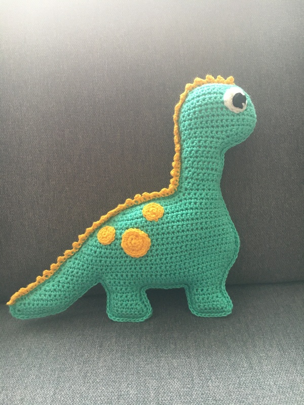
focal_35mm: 29
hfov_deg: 48.2
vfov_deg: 61.7
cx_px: 152
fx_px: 340
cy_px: 202
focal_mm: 4.15
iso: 160
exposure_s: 1/33
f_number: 2.2
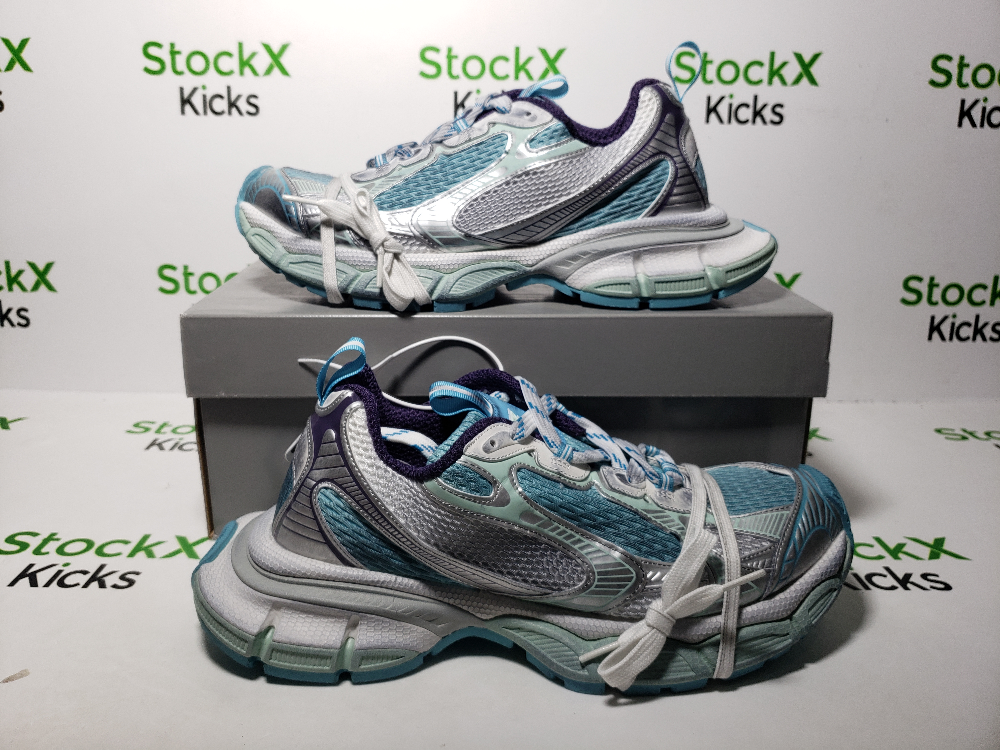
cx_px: 500
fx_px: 751
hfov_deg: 67.3
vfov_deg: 53.1
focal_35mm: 26
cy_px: 375
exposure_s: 1/421
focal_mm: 4.3
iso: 50
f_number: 1.5
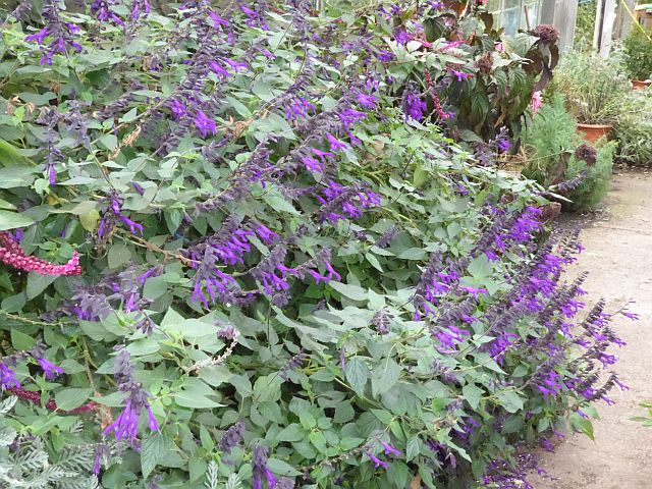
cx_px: 326
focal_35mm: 50
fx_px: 942
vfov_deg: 29.1
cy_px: 244
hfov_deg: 38.2
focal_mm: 9
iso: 1600
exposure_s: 1/60
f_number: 8
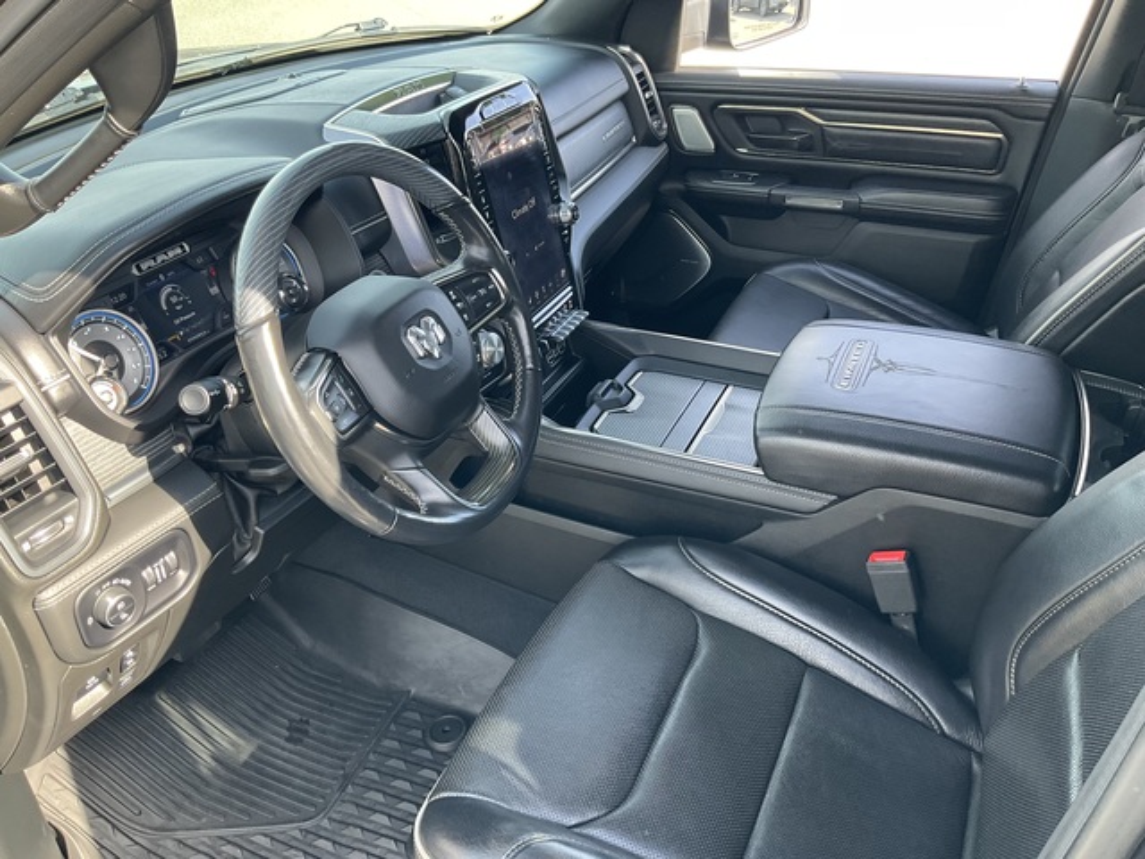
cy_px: 430
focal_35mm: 29
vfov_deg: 48.2
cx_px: 572
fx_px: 959
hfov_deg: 61.7
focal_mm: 3
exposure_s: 1/122
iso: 50
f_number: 1.8
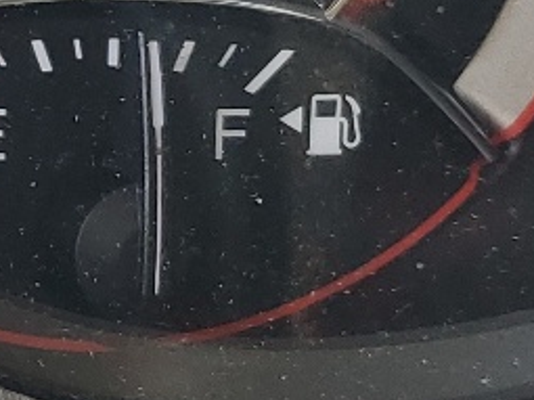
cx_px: -1034
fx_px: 2513
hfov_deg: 9.6
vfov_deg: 8.8
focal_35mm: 163
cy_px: -297
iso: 50
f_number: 1.5
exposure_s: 1/130
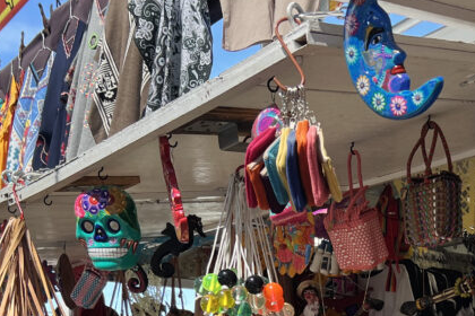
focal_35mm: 66
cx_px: 382
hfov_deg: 29.8
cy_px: 427
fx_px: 871
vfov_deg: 18.9
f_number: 1.5
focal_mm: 5.7
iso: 50
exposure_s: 1/791
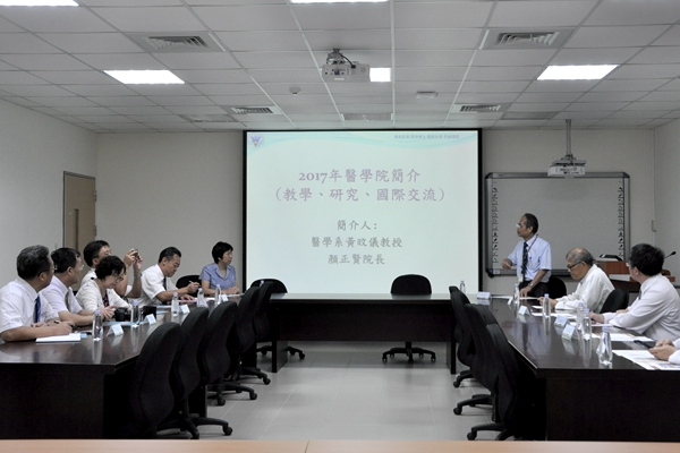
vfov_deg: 34.2
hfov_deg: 49.6
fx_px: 737
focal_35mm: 39
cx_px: 340
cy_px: 226
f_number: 7.1
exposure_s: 1/50
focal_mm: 26
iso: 800
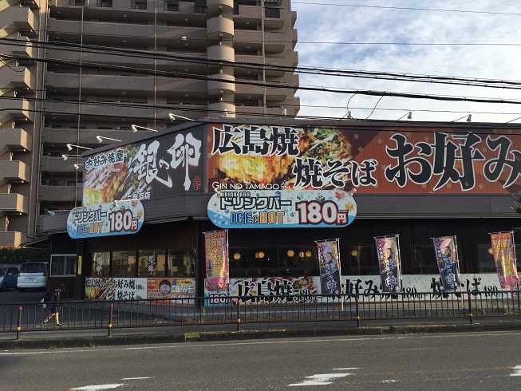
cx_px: 260
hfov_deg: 61.7
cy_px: 196
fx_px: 437
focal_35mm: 29
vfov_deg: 48.2
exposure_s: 1/732
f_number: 2.2
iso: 32
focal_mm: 4.15
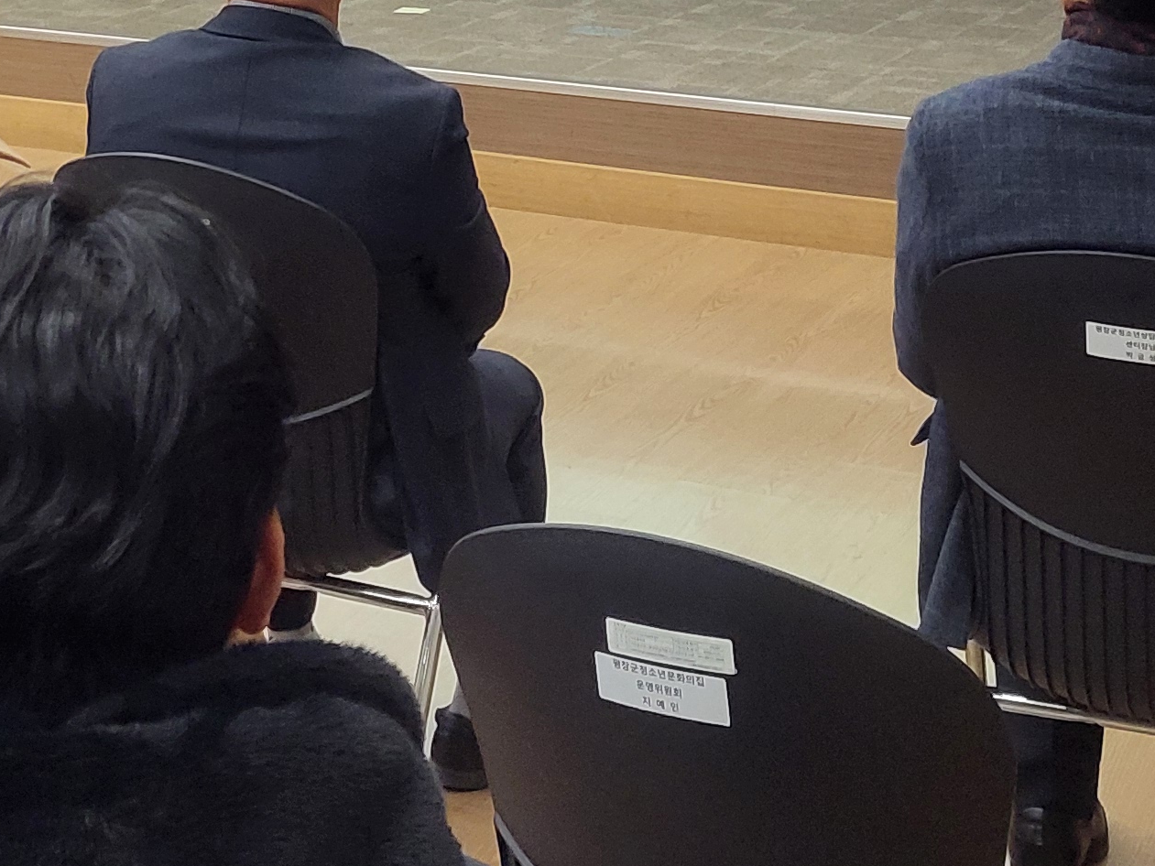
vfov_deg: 15.4
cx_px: 89
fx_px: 2936
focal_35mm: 88
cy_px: -449
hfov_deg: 21.7
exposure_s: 1/60
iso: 160
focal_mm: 5.23
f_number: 1.8
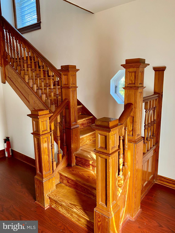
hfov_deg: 53.1
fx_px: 175
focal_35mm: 26
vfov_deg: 67.3
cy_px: 116
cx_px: 88
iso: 100
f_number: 1.8
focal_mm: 4.25
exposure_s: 1/60
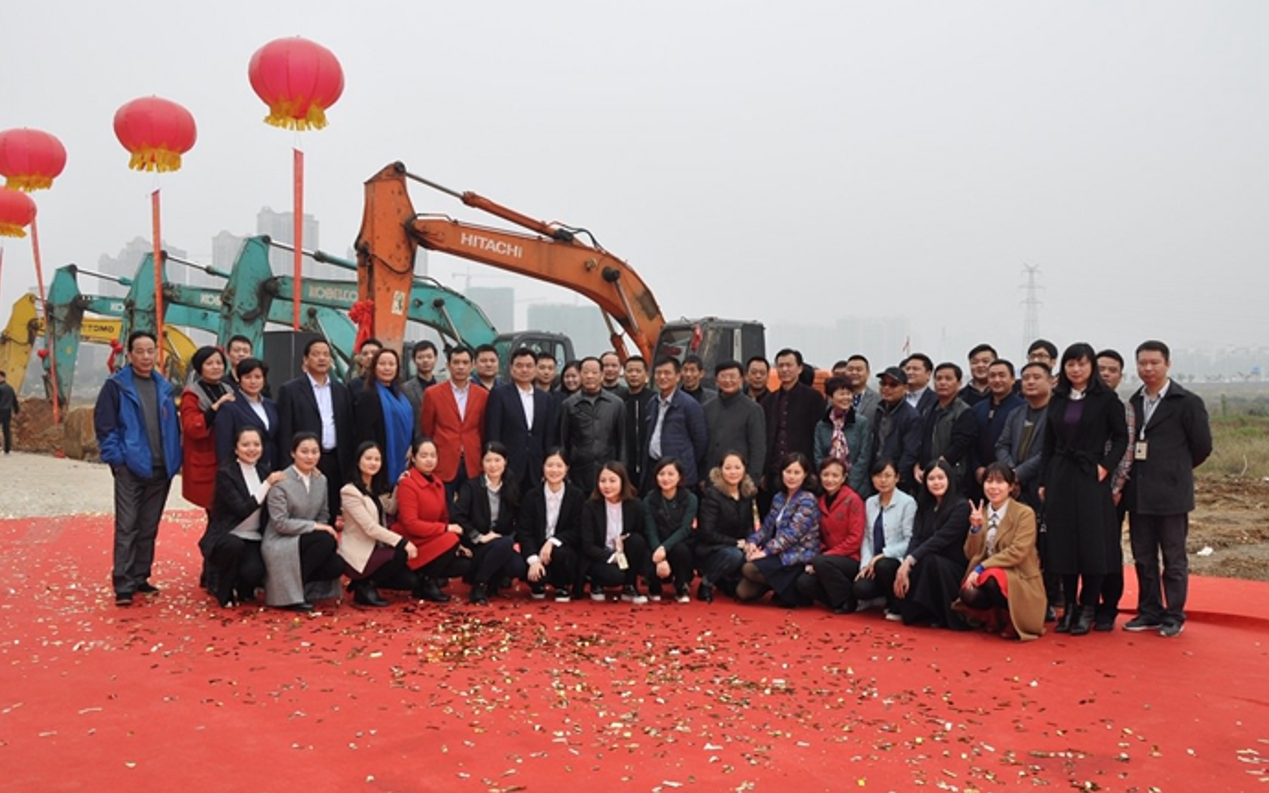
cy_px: 406
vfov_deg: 38.8
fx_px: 1124
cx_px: 636
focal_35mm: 33
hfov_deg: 58.9
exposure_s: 1/200
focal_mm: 21
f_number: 8
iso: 200
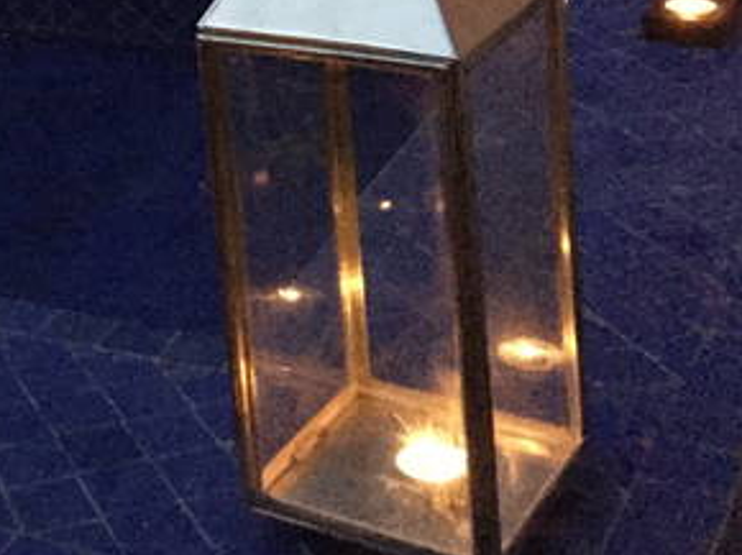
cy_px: -156
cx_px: -207
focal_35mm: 79
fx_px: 1692
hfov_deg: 22.3
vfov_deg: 17.5
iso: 2000
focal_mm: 4.15
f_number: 2.2
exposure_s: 1/15
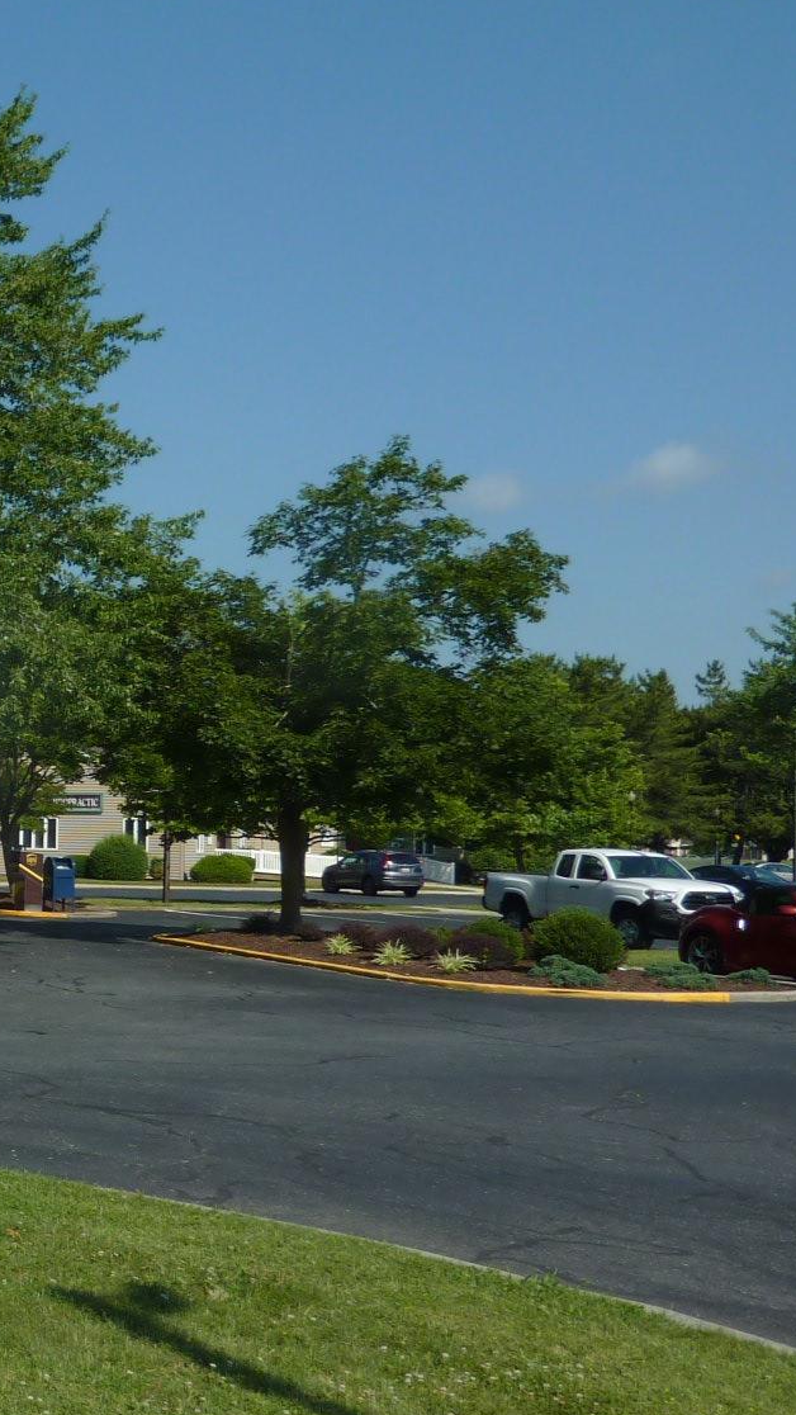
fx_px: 1876
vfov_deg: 41.2
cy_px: 819
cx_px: -446
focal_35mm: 50
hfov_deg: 20.1
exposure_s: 1/1300
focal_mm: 4.1
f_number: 3.5
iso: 80
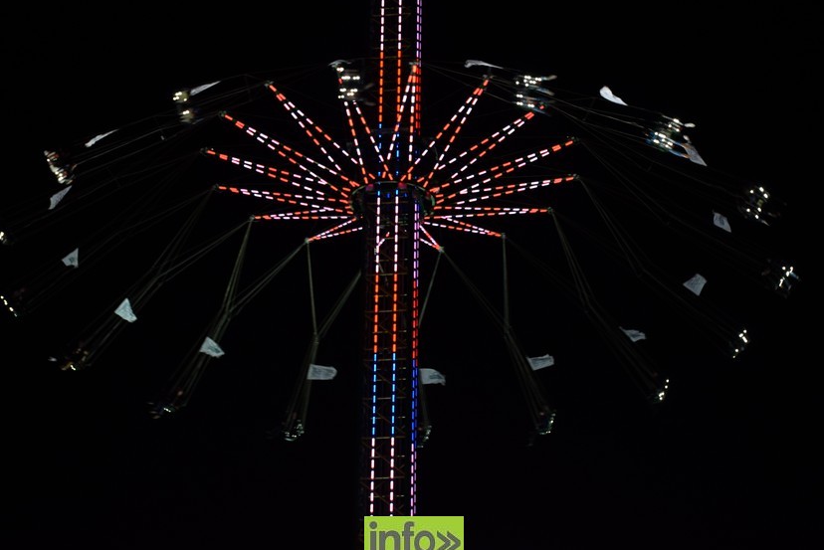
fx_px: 2038
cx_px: 414
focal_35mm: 89
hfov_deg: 22.9
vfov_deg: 15.4
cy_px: 249
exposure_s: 1/100
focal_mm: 48
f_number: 5.6
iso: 800
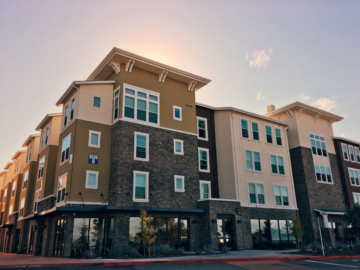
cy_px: 135
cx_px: 180
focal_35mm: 29
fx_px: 301
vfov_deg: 48.2
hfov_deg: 61.7
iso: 25
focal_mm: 4.15
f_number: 2.2
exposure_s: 1/1012
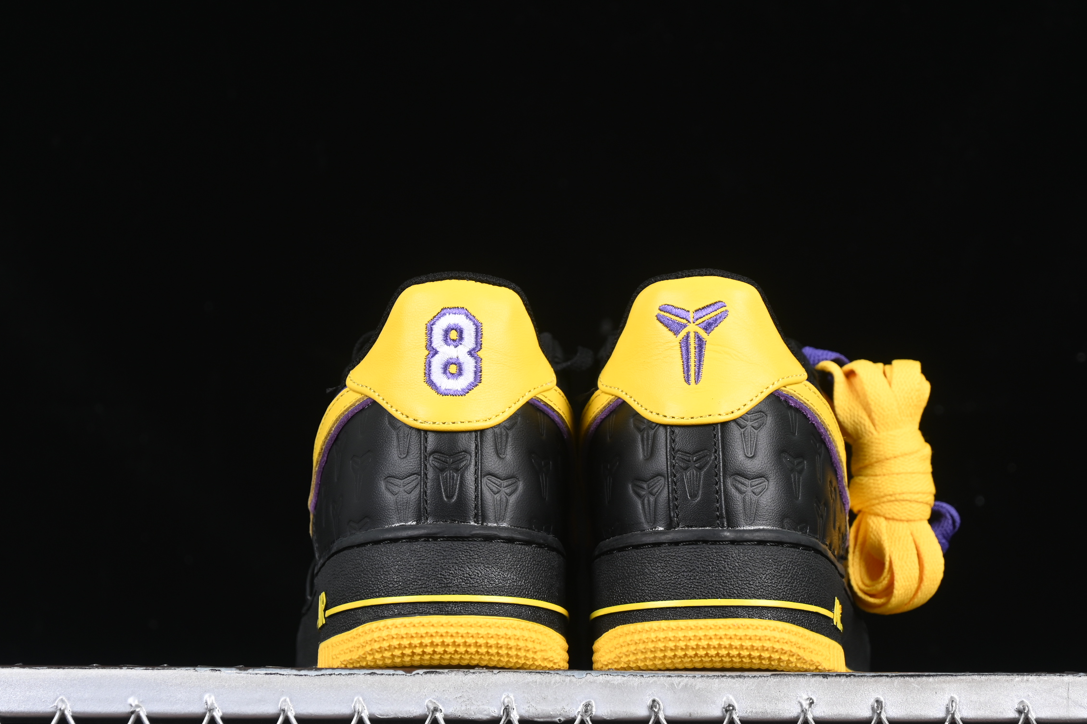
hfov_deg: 22.1
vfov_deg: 14.9
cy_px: 393
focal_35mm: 92
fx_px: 2777
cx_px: 583
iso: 160
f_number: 6.3
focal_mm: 50
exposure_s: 1/60
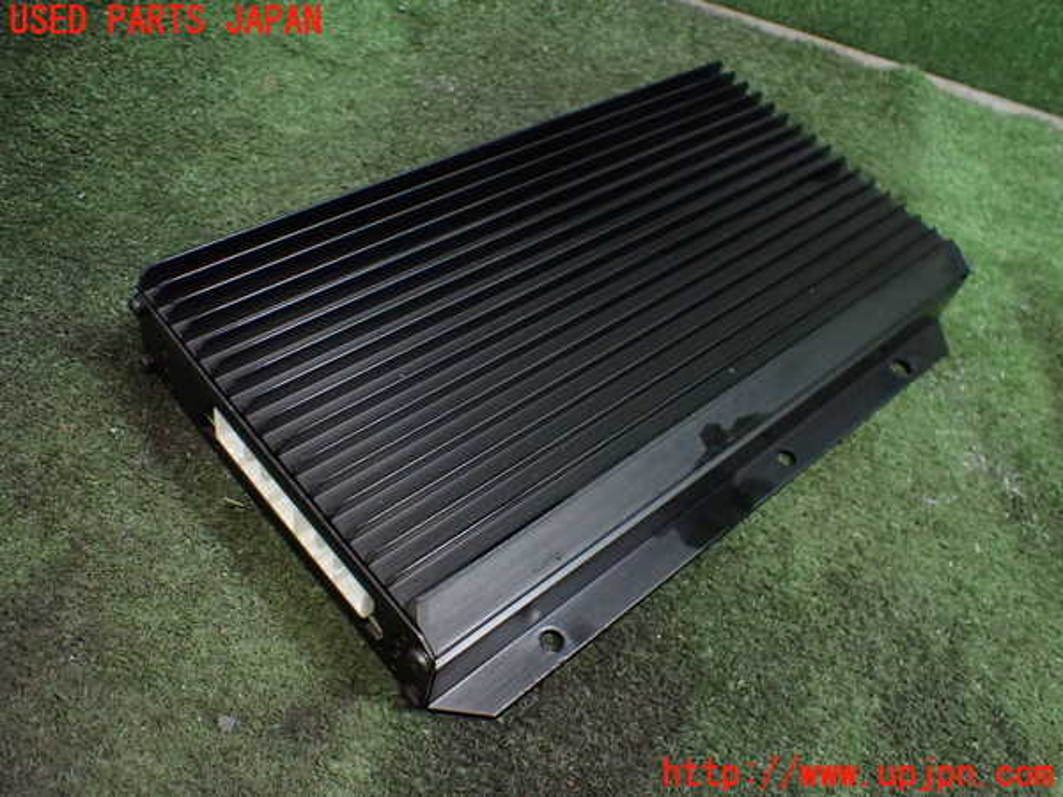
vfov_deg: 46.8
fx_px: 921
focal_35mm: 30
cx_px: 532
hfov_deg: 60.0
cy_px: 398
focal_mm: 5.4
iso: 800
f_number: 2.3
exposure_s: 1/100
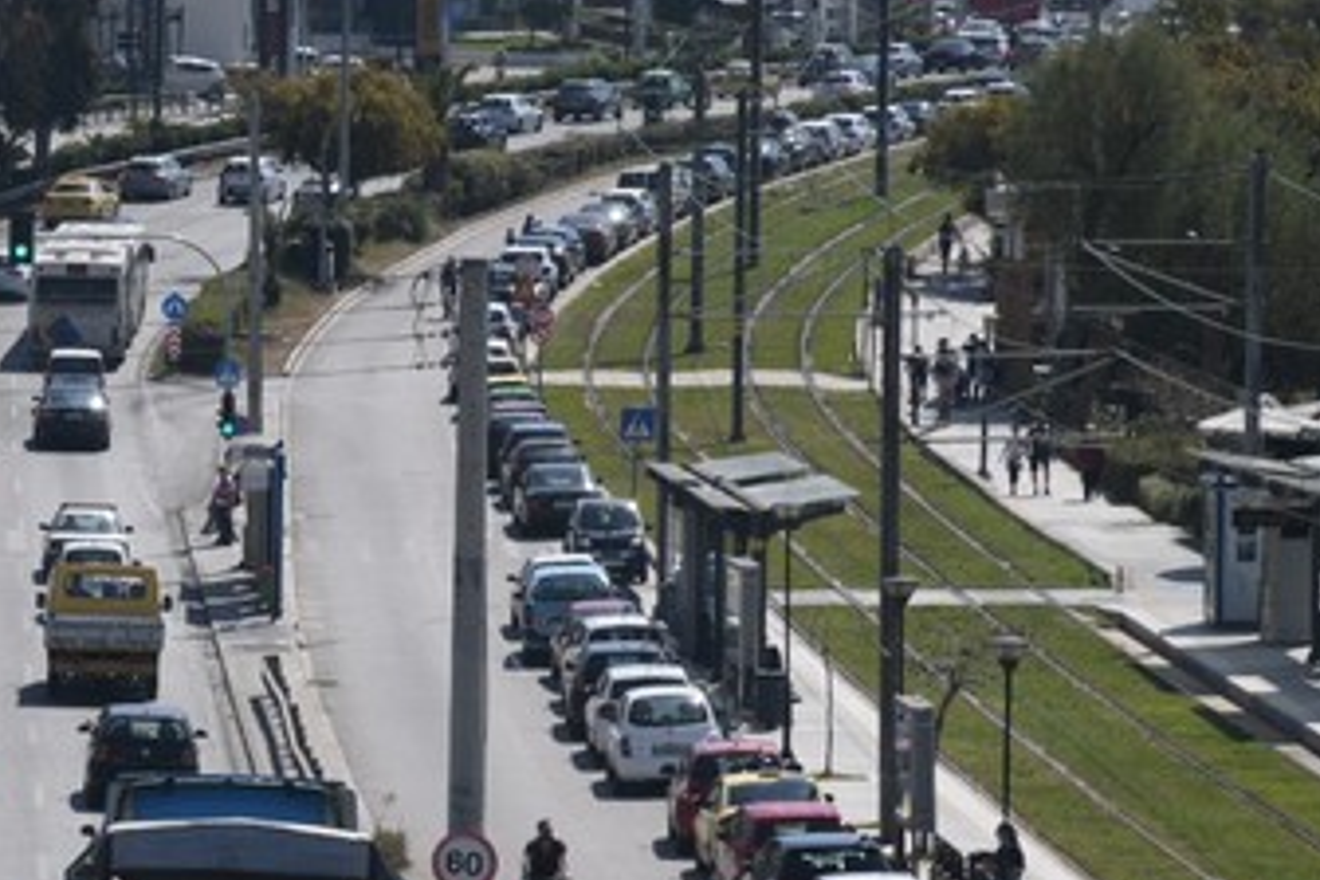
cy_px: 754
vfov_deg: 5.0
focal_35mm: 275
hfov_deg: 7.4
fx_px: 10083
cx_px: -161
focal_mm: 120
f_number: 16
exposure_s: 1/320
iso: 320
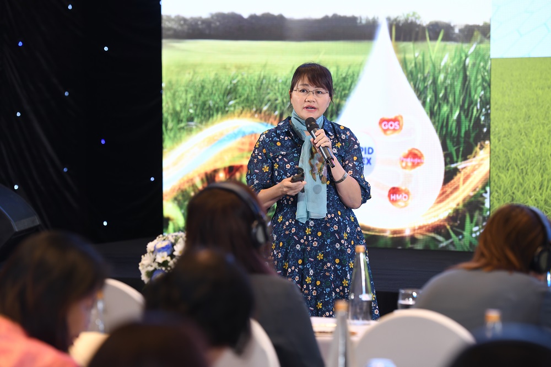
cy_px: 184
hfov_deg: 15.2
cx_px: 276
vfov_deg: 10.2
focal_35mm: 135
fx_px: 2065
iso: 640
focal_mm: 135
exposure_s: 1/125
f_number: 4.5
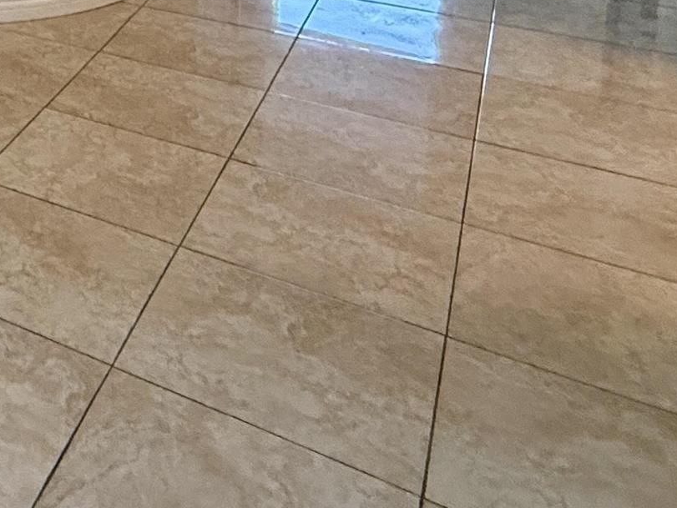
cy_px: -239
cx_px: -353
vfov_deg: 22.8
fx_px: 1037
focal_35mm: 53
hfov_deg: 26.0
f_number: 2.2
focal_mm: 2.22
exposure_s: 1/120
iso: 250
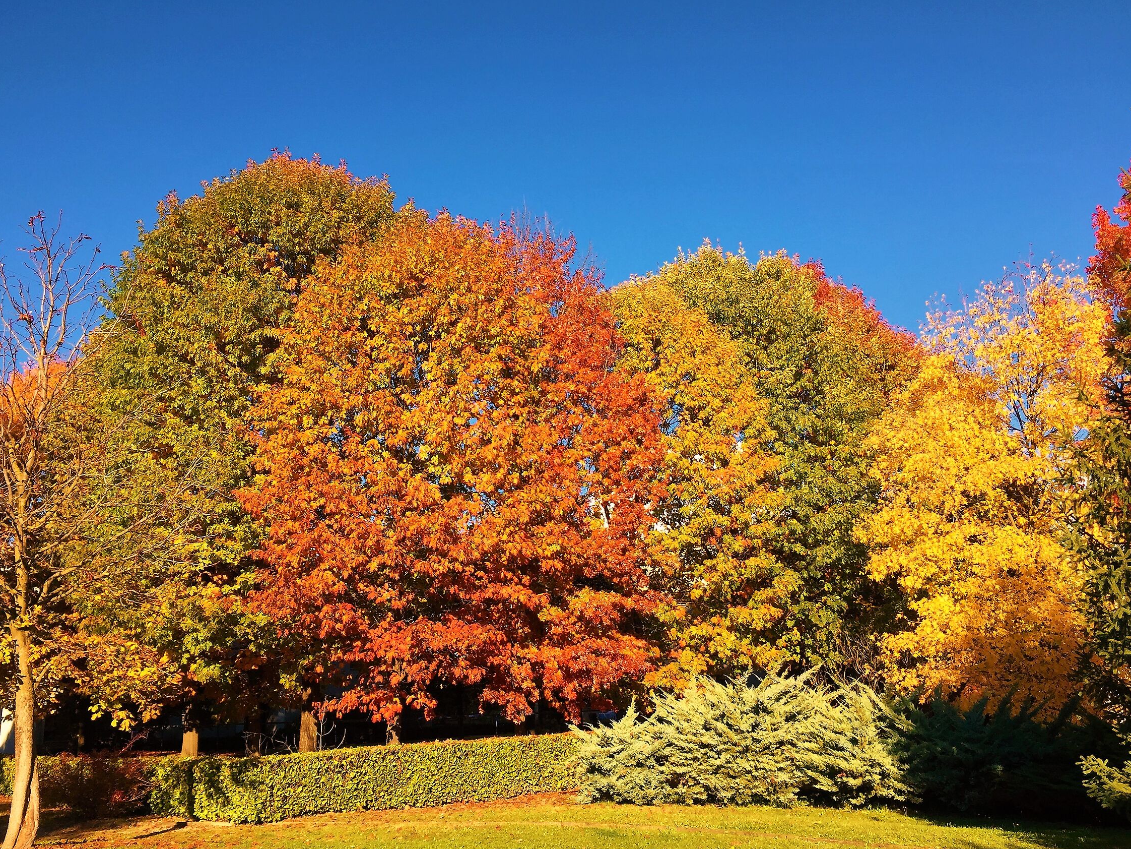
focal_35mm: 31
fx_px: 1013
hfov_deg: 58.3
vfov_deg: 45.4
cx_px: 545
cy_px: 437
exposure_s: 1/920
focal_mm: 4.15
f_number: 2.2
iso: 32
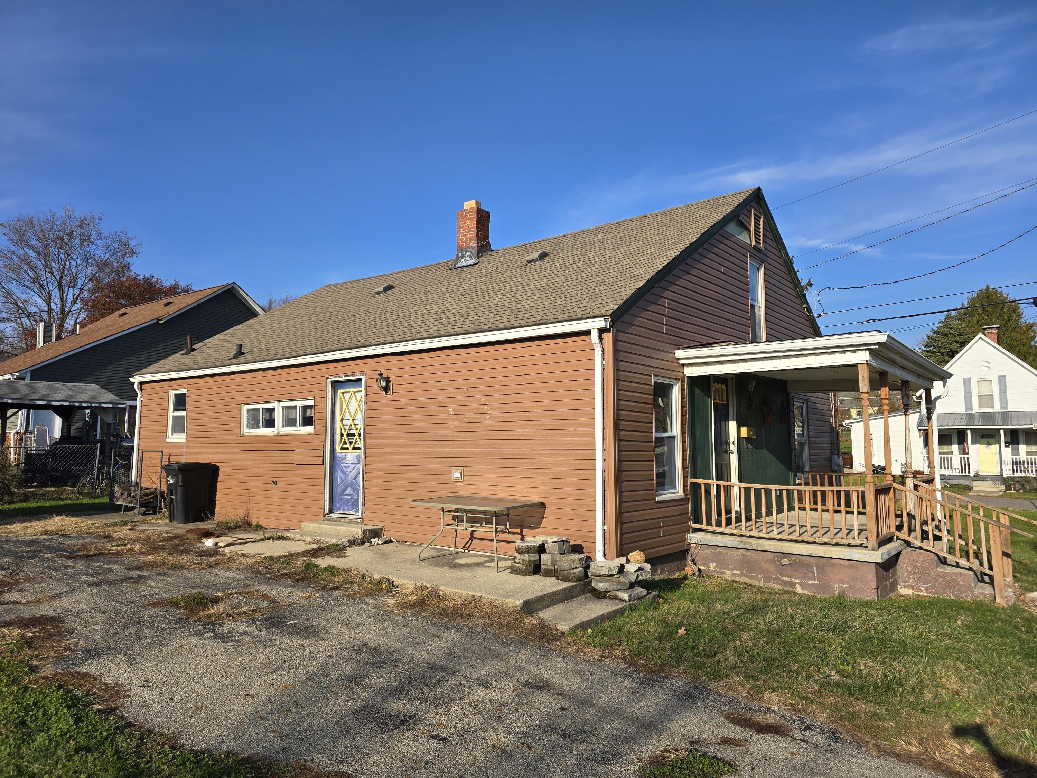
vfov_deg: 58.9
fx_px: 689
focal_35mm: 23
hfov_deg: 73.9
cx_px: 518
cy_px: 389
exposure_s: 1/845
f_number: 1.7
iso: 12
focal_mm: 6.3
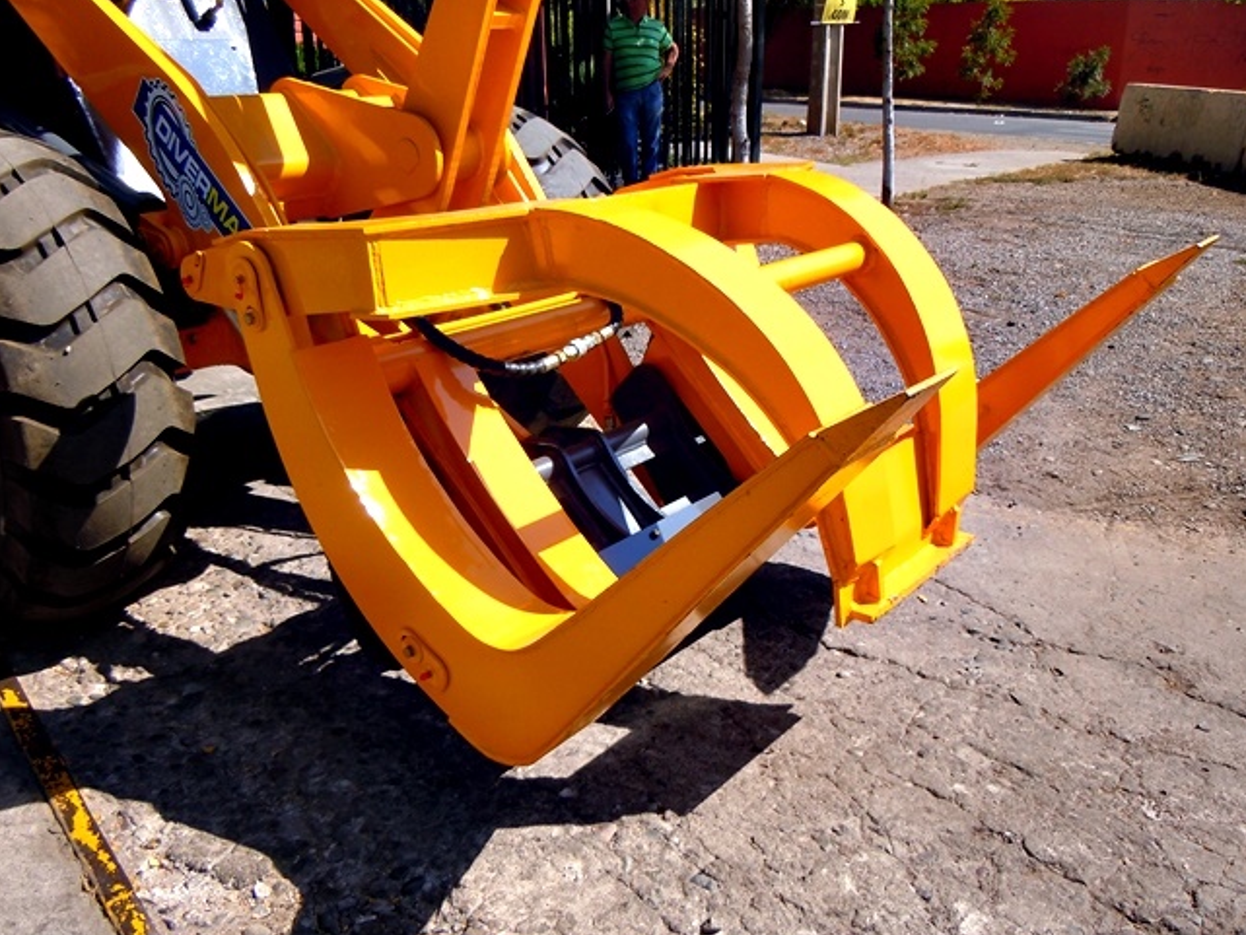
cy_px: 475
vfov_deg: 45.5
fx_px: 1116
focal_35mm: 31
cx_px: 609
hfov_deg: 58.3
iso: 100
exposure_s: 1/800
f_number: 3.5
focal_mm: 5.4
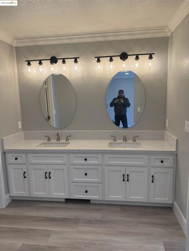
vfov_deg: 71.6
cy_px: 126
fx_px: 175
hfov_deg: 56.8
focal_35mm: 24
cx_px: 94
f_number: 1.78
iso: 160
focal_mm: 6.76
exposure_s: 1/234
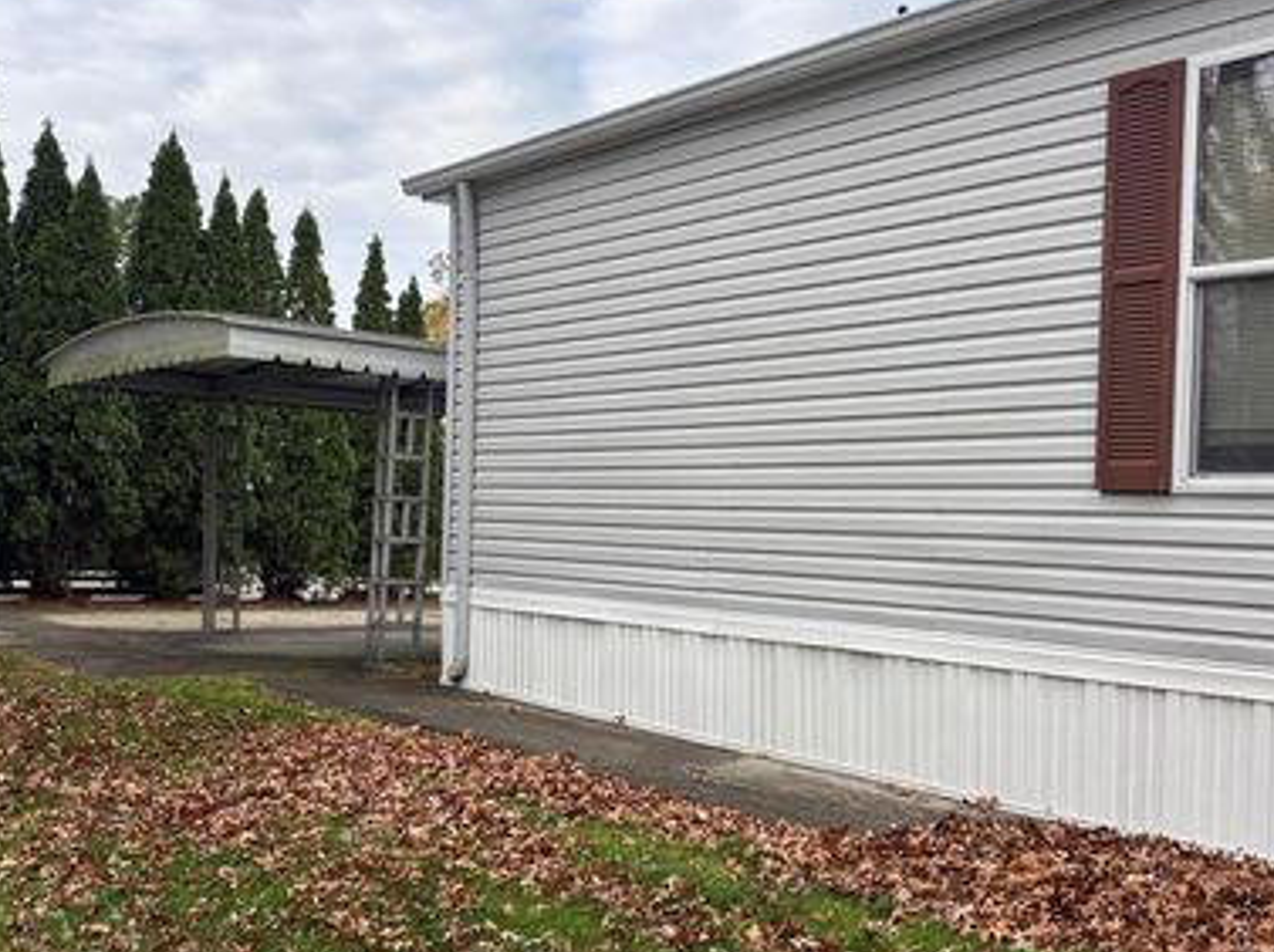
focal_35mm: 41
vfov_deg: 35.0
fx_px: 1508
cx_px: 608
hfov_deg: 45.8
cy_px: 538
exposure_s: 1/641
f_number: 1.6
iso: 50
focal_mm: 5.96
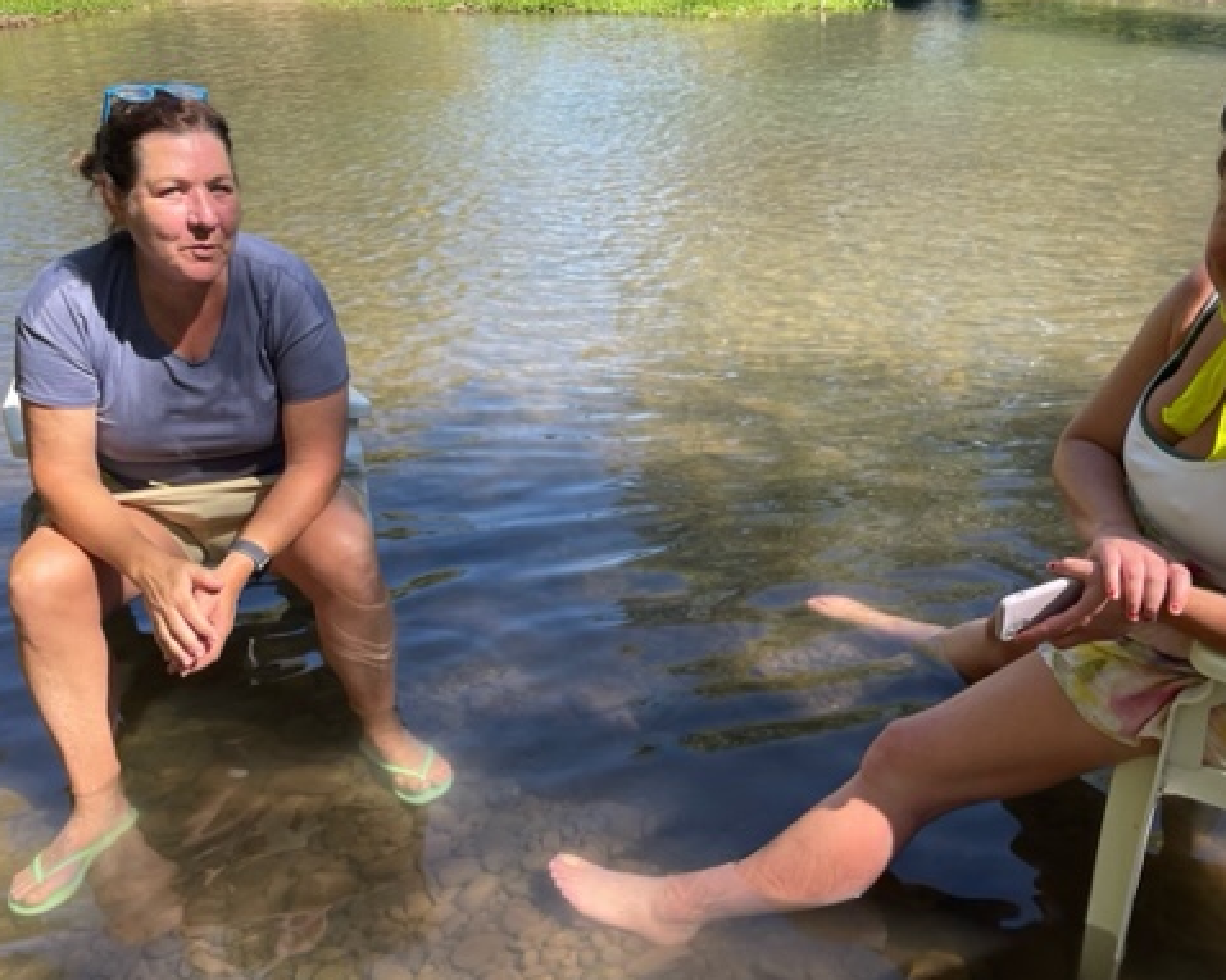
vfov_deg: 43.3
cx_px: 746
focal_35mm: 34
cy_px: 500
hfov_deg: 52.4
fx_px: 1233
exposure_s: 1/726
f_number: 1.6
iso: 32
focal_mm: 5.1
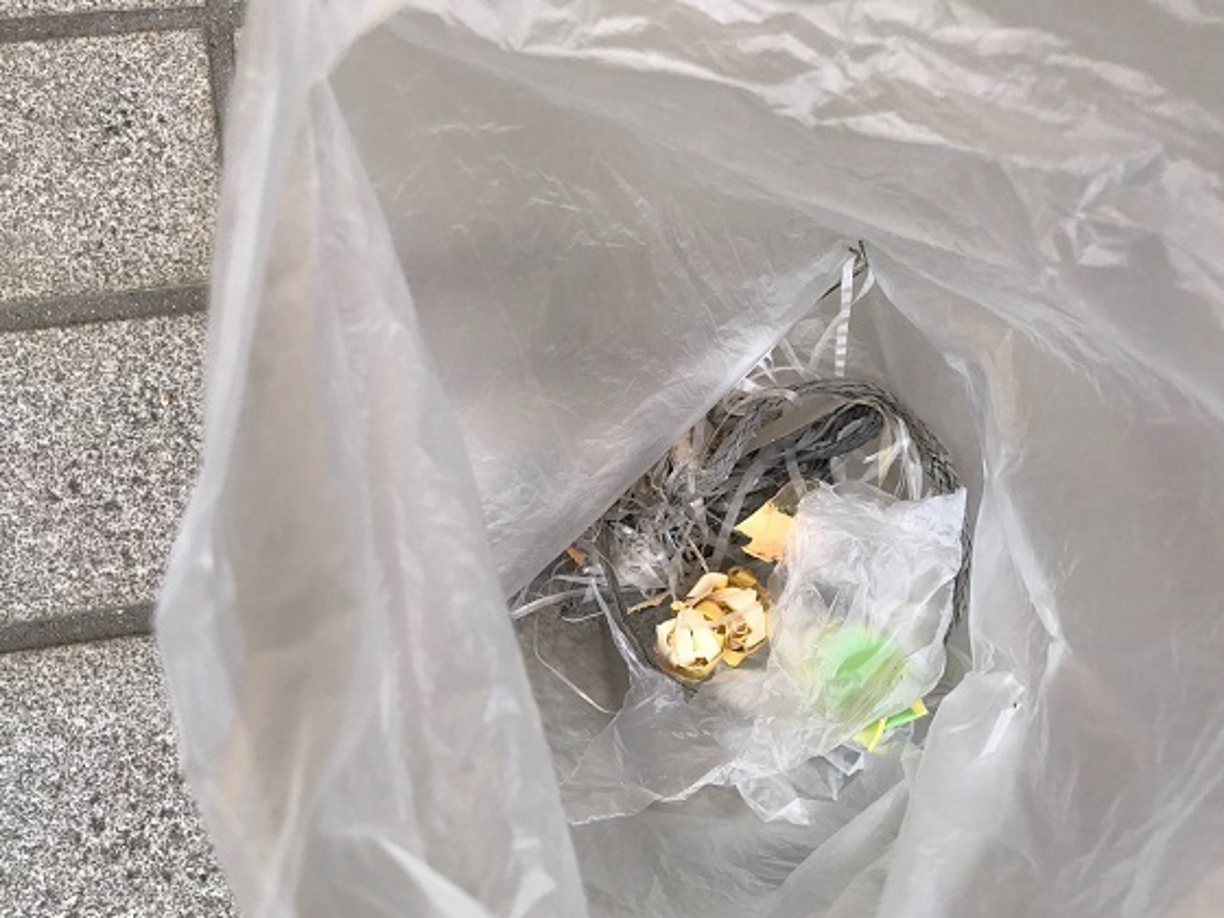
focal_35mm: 30
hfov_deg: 59.9
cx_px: 575
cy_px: 487
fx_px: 1061
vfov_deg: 46.8
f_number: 1.8
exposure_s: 1/622
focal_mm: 3.99
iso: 20
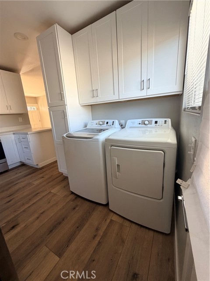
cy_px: 140
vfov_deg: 102.1
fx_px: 113
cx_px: 105
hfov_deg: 85.7
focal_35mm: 14
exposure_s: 1/121
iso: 200
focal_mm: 2.22
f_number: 2.2
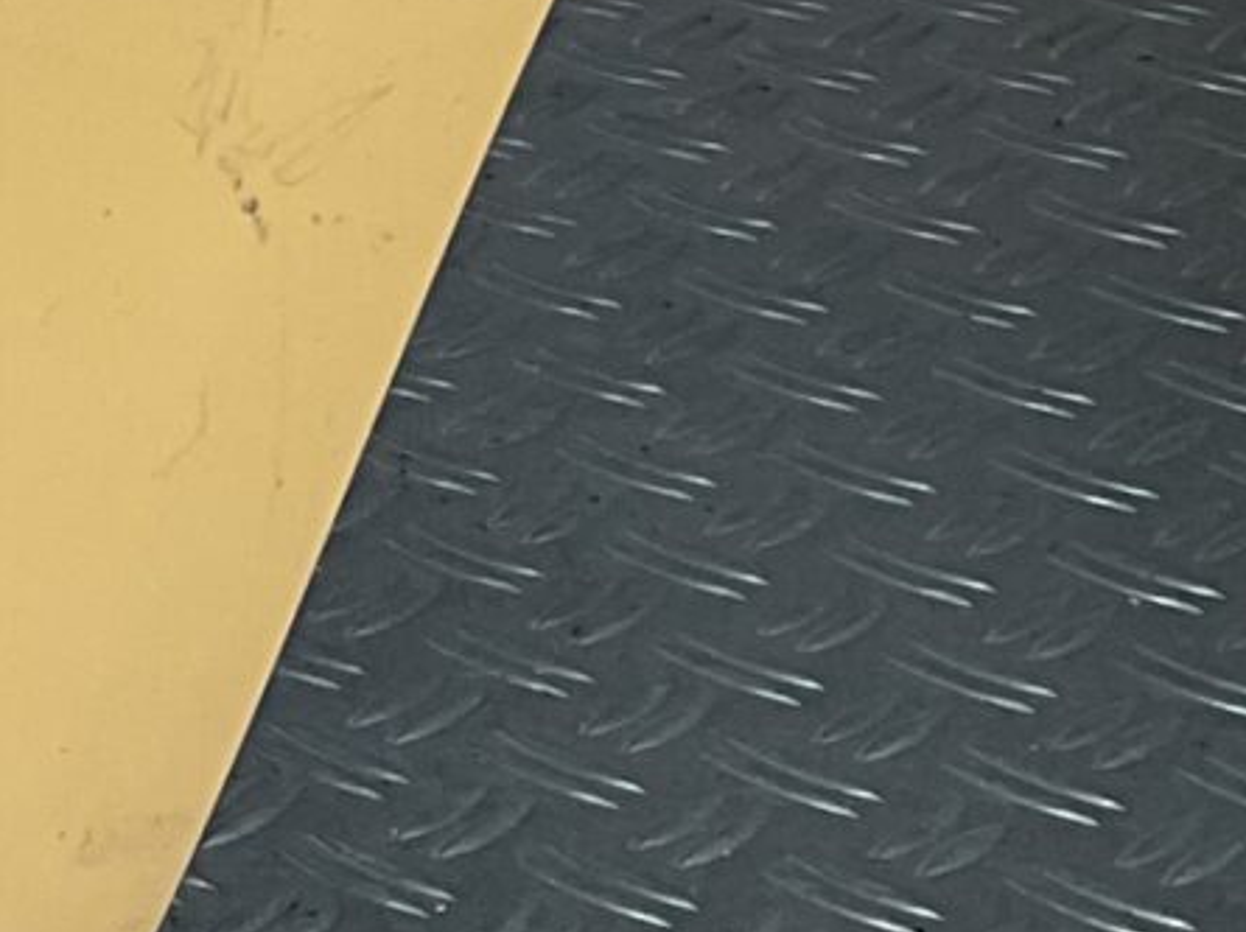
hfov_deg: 9.6
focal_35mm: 167
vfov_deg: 8.8
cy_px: -132
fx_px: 6006
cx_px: -2290
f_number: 1.8
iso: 32
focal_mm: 3
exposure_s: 1/50
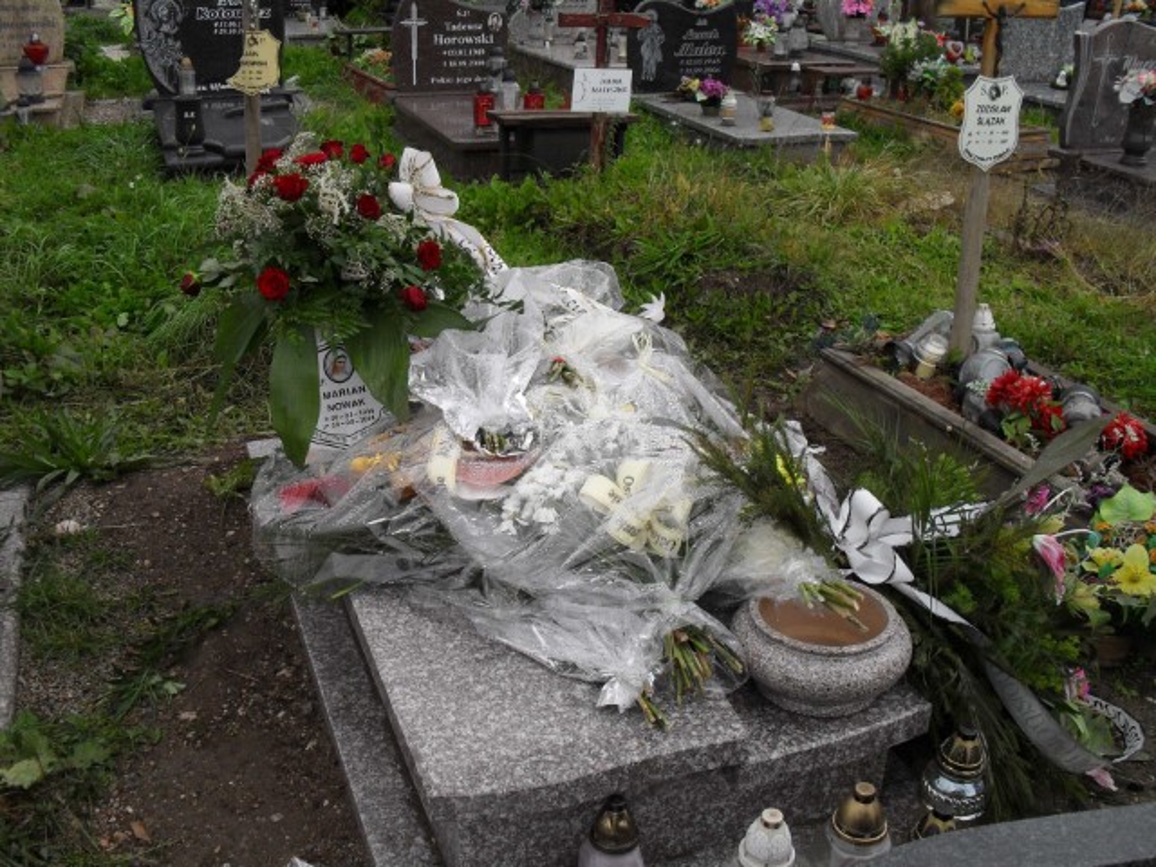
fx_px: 1169
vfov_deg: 40.7
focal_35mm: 35
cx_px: 578
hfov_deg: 52.6
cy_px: 434
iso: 100
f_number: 3.2
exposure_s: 1/250
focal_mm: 6.3
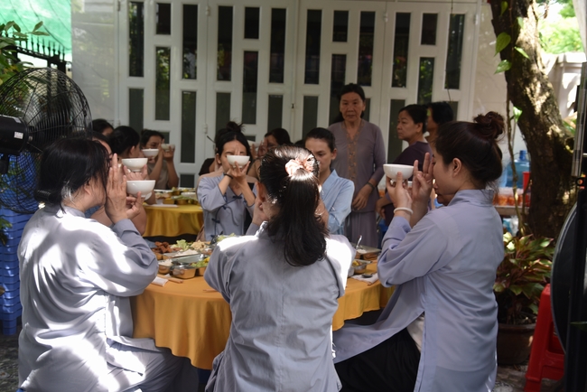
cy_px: 196
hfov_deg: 48.4
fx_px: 652
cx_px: 294
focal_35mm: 40
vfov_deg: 33.4
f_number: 5
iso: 400
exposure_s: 1/100
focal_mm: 40
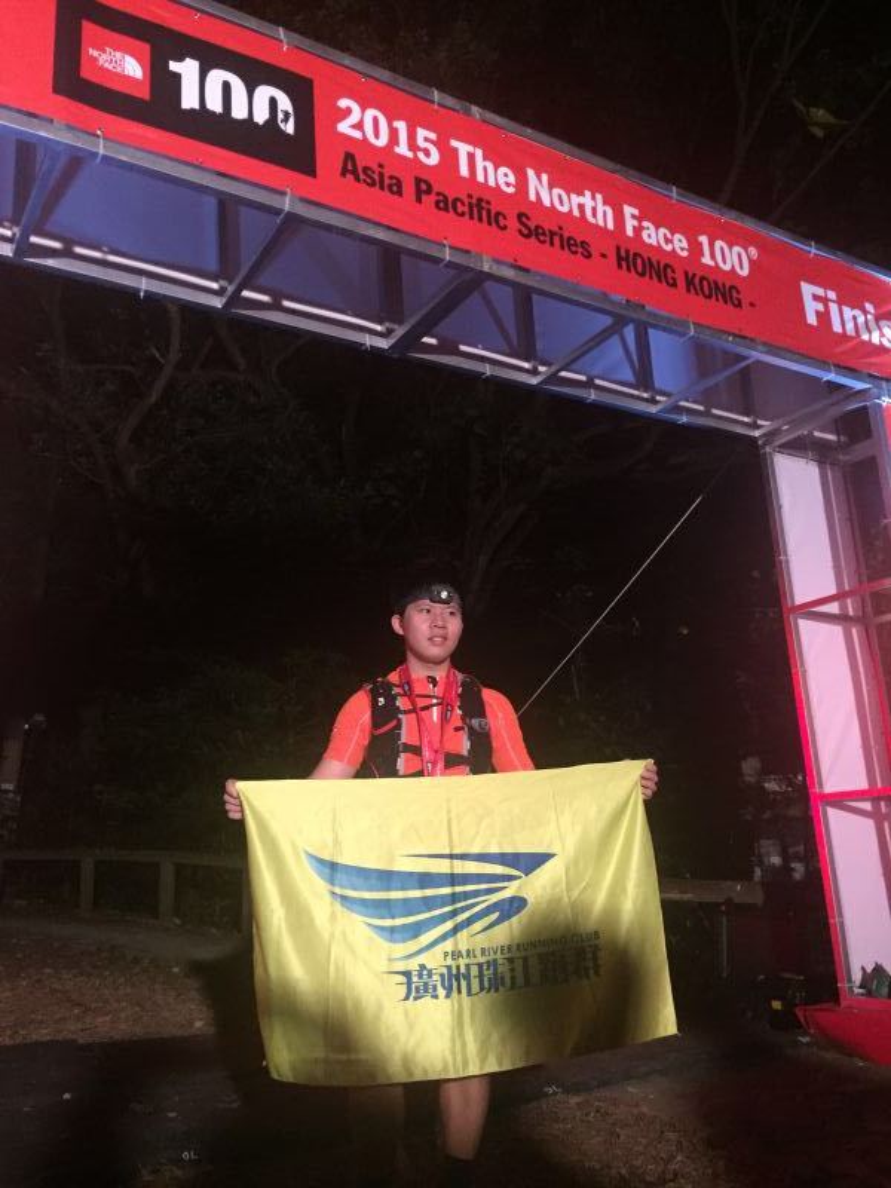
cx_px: 446
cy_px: 594
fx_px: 995
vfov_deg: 61.7
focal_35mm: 29
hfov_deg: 48.2
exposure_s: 1/17
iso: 320
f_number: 2.2
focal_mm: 4.15
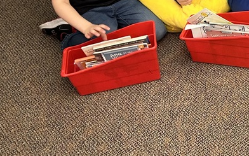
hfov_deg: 25.5
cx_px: 303
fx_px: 489
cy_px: -12
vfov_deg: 17.5
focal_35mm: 72
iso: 250
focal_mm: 5.7
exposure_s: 1/60
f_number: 1.5
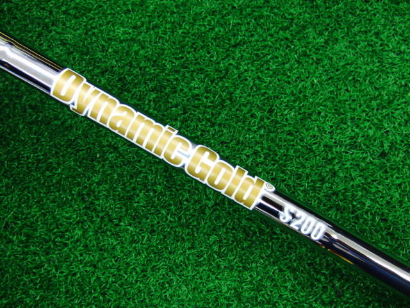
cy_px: 154
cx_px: 205
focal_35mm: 37
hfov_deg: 50.1
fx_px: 438
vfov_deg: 38.7
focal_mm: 6.42
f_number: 3.6
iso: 400
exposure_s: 1/40
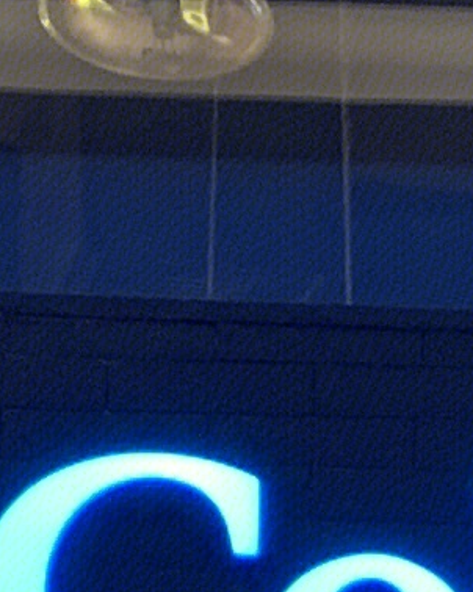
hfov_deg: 5.7
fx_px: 4746
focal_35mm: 271
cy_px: 1452
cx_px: 487
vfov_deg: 6.7
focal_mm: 4.25
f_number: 1.8
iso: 100
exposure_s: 1/50
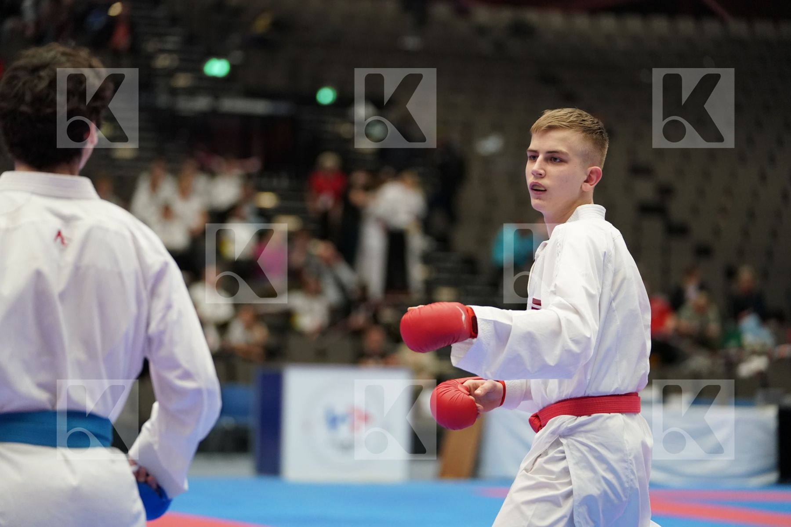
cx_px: 396
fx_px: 2900
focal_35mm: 132
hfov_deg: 15.5
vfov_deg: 10.4
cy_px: 264
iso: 3200
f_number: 2.8
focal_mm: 132
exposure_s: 1/1000
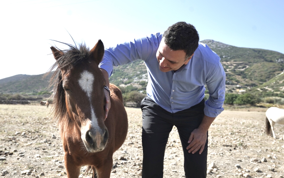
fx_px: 224
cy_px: 87
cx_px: 142
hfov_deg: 64.6
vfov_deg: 43.2
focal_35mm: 29
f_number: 5.6
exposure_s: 1/500
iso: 100
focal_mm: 28
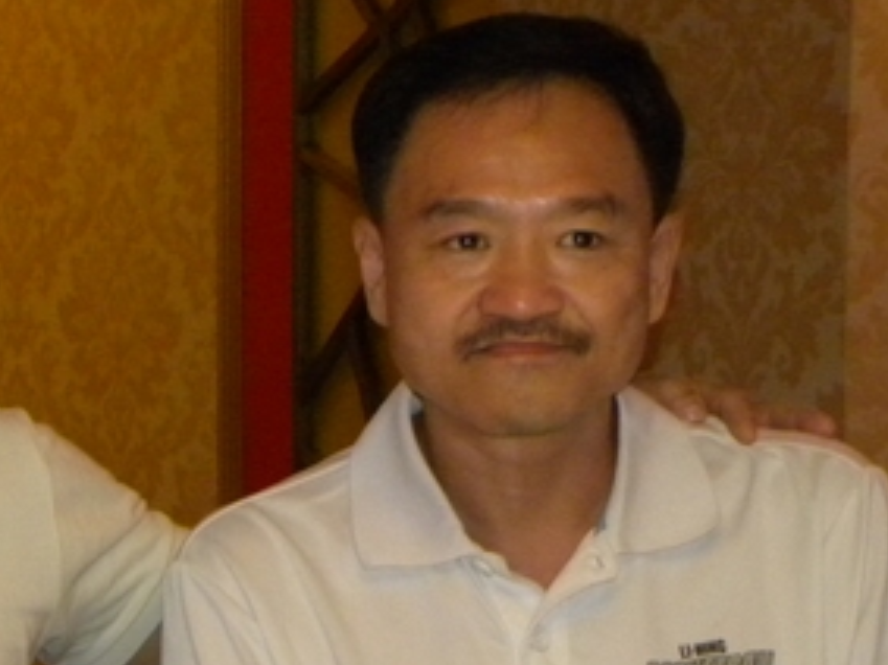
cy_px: 307
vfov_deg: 8.5
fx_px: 4487
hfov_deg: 11.0
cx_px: -238
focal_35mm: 175
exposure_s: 1/30
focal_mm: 11.8
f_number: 3.5
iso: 400
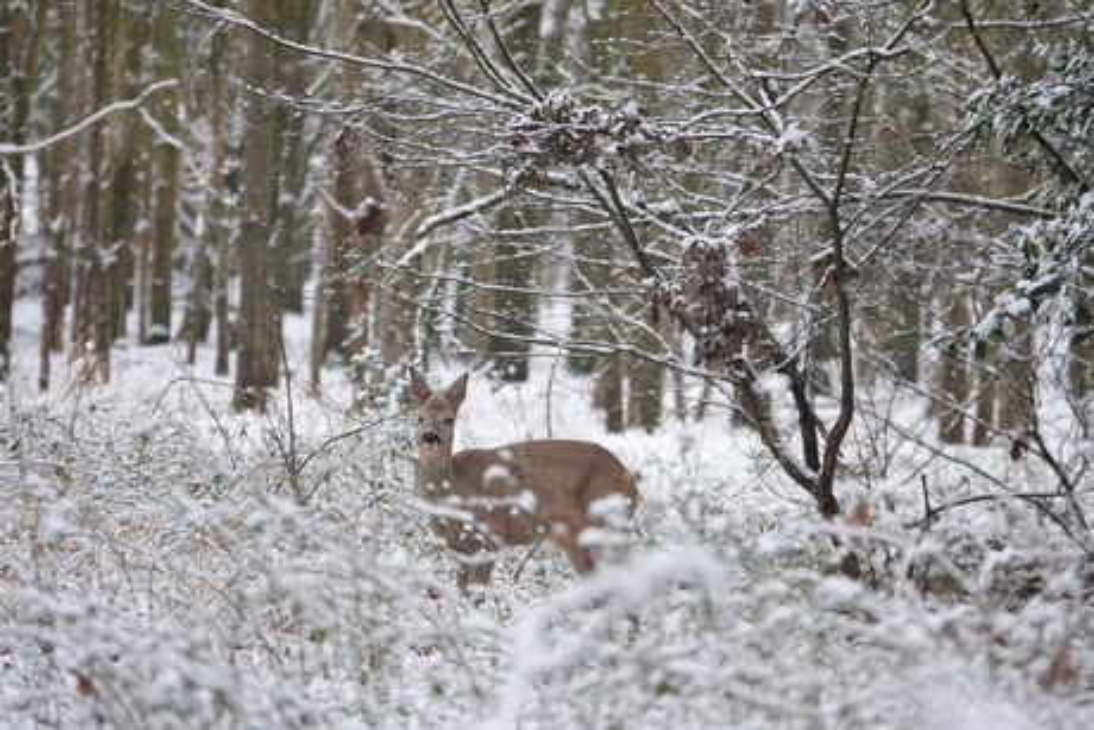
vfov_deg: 2.3
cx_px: 547
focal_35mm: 600
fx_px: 18238
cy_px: 365
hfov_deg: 3.4
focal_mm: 220
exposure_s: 1/250
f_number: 4
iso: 1000
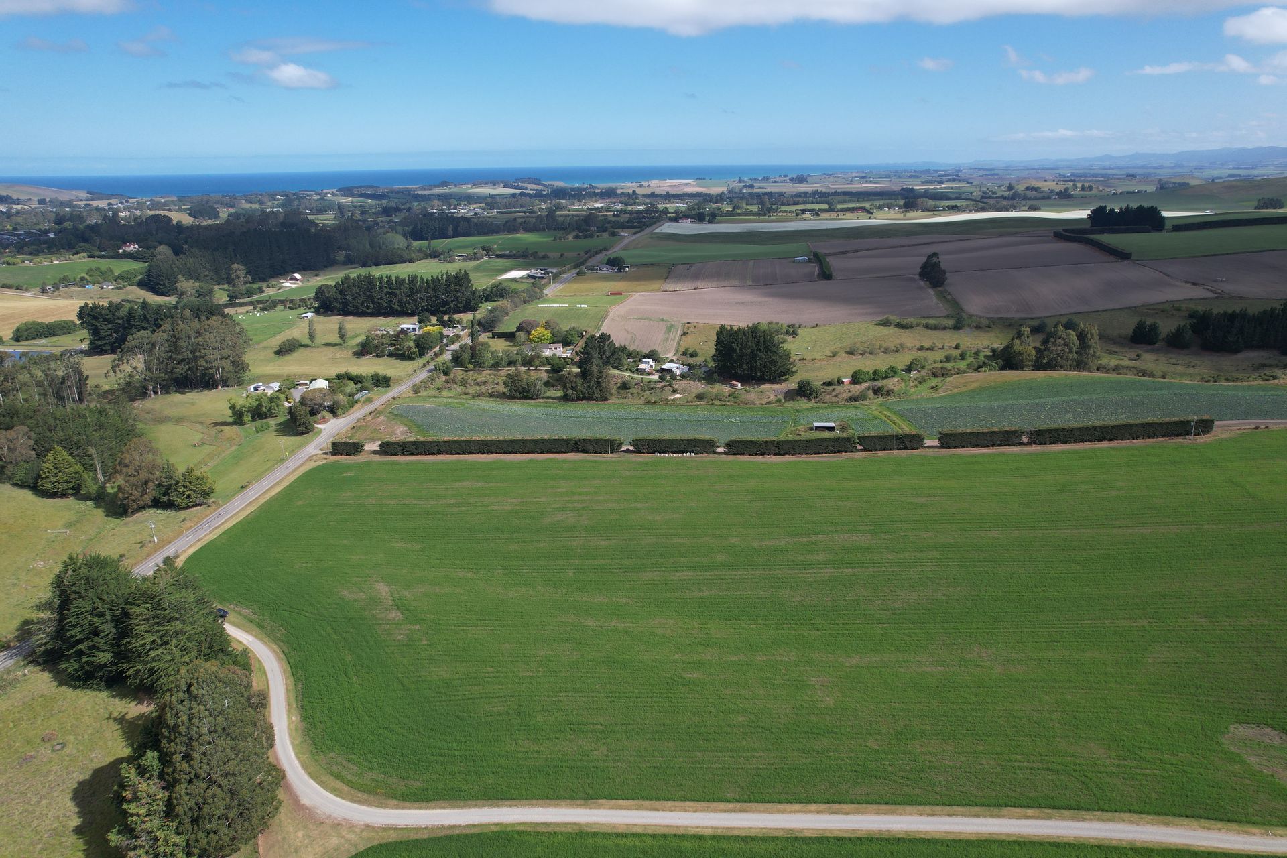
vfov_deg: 57.2
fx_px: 786
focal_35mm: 22
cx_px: 644
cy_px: 429
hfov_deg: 78.6
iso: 100
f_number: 2.8
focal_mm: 8.38
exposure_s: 1/1600
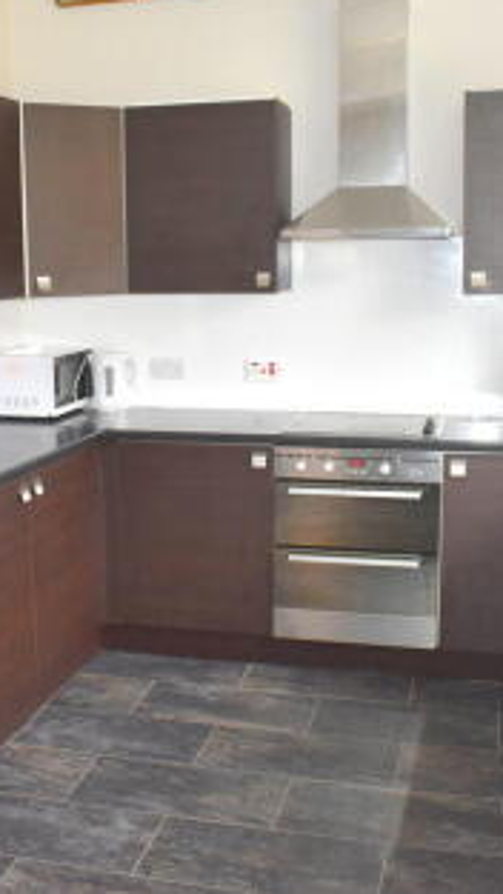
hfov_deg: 27.6
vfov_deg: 47.4
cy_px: 444
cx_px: 191
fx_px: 1020
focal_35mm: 43
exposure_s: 1/125
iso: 800
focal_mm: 18
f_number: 5.6
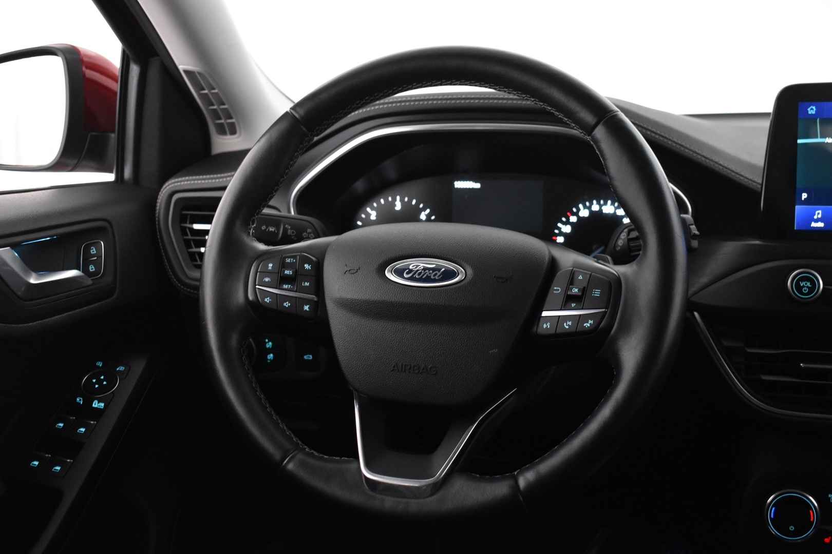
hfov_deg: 46.4
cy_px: 277
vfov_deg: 31.9
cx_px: 416
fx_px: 971
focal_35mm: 42
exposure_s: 1/40
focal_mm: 28
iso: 3200
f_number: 4.2
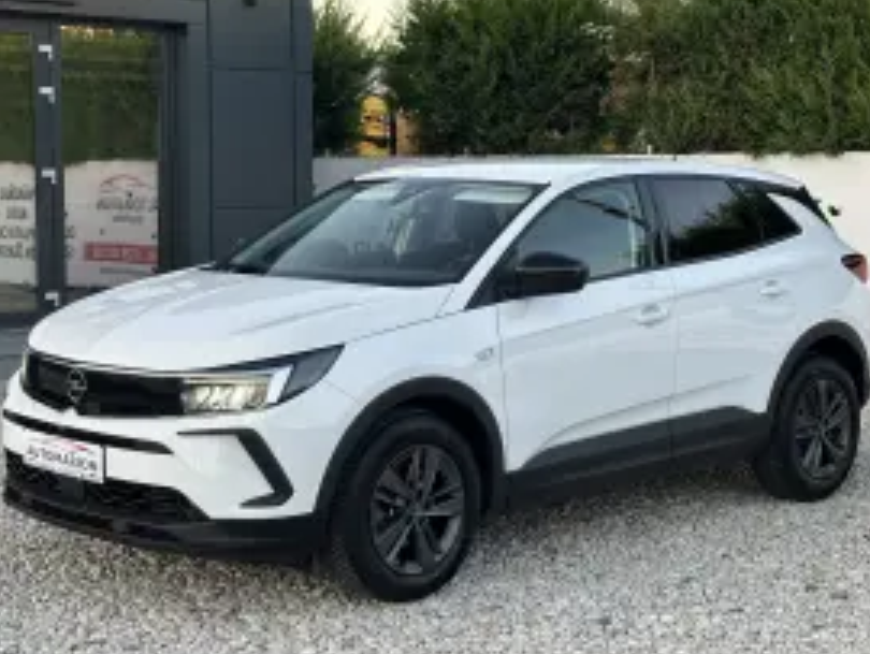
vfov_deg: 23.0
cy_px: 300
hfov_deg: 30.2
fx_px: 1610
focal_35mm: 64
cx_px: 383
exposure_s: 1/254
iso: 64
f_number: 1.78
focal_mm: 6.86
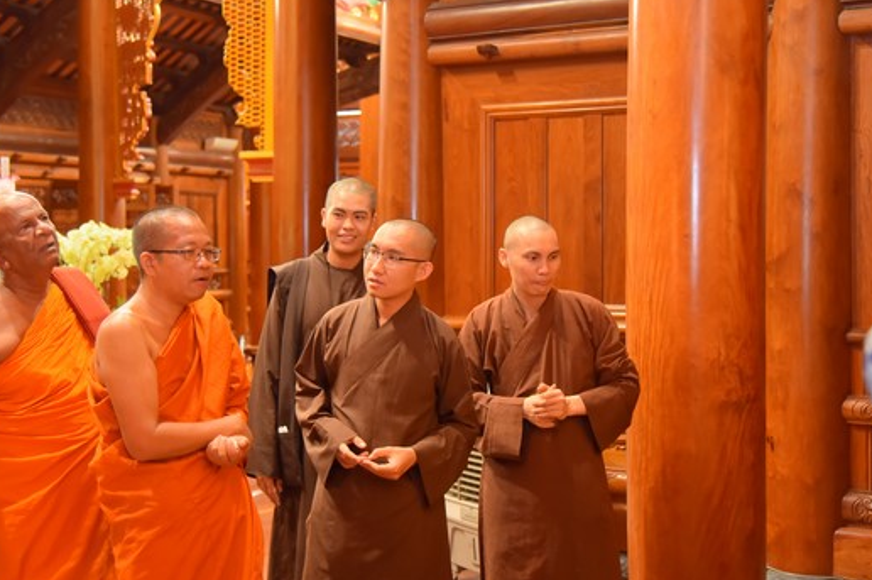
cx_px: 392
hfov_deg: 34.5
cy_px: 261
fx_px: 1404
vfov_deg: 23.3
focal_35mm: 58
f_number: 4
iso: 1600
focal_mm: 46
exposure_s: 1/100
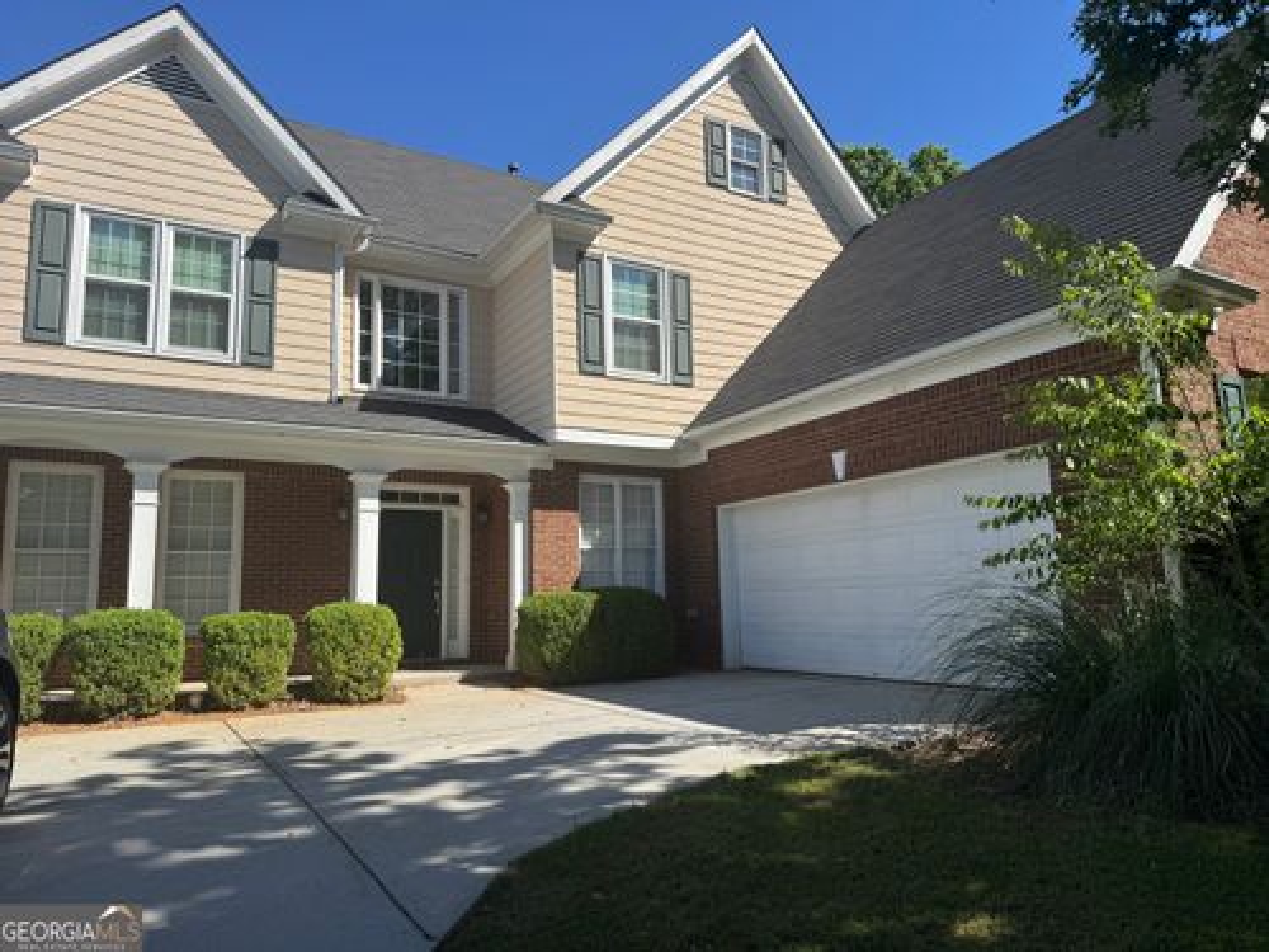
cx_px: 634
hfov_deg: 71.6
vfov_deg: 56.8
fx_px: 880
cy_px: 476
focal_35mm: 24
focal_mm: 6.76
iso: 80
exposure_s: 1/4310
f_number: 1.78
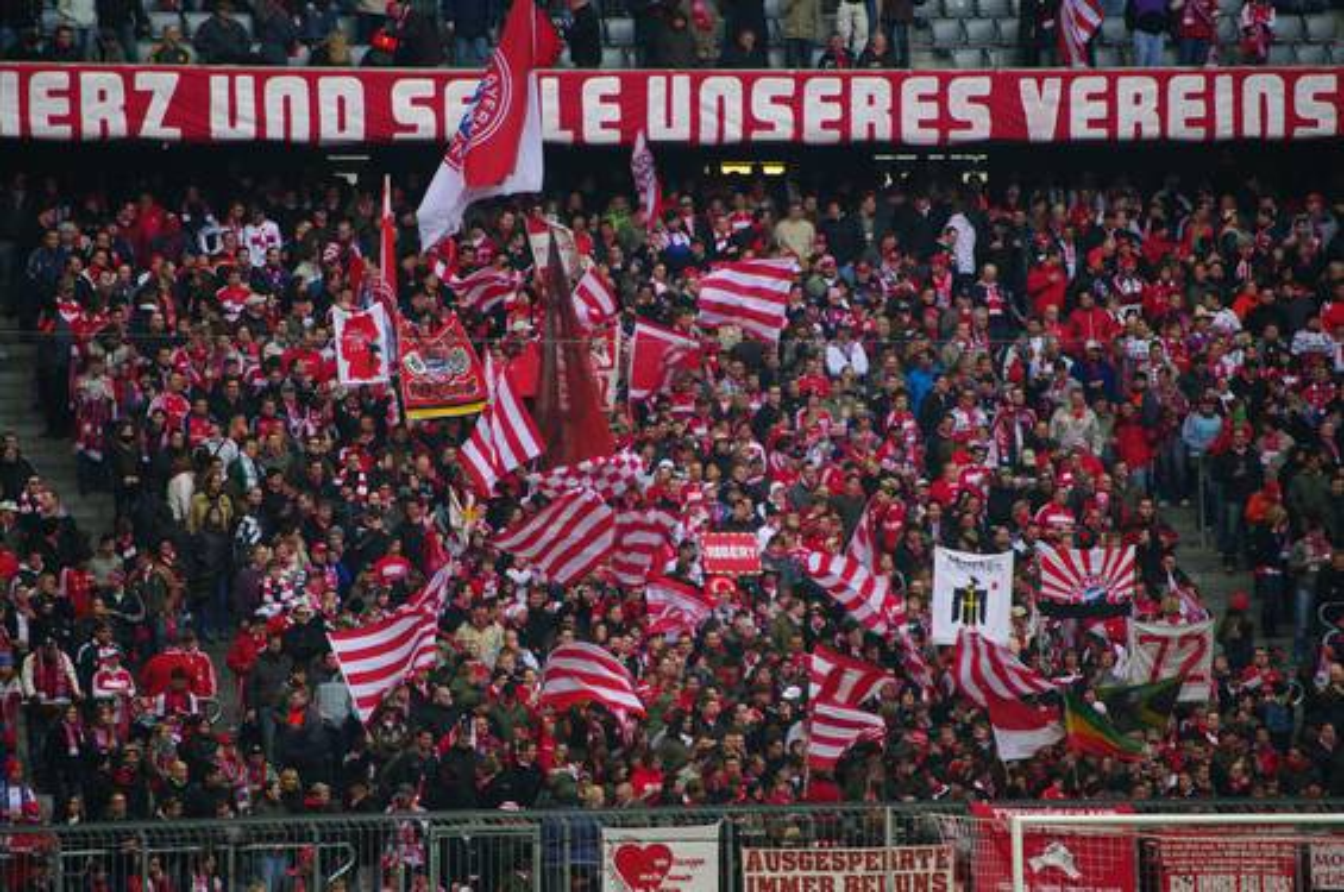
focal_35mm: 300
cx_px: 672
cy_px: 446
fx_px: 11184
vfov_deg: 4.6
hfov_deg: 6.9
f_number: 5.6
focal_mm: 200
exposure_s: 1/125
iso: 200
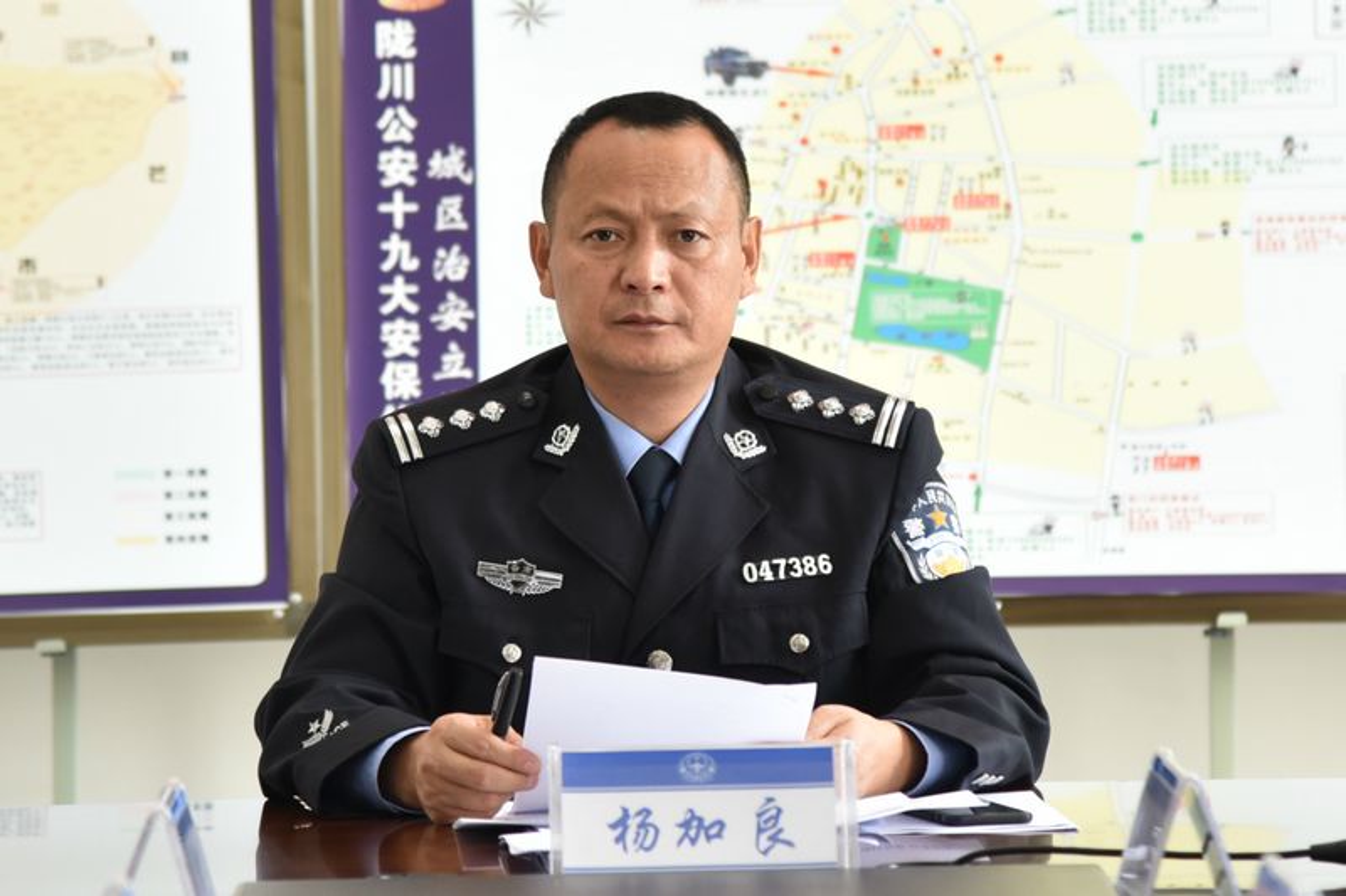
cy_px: 448
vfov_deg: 11.4
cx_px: 673
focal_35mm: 120
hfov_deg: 17.1
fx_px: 4485
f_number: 4
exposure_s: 1/125
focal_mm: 120
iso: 1100
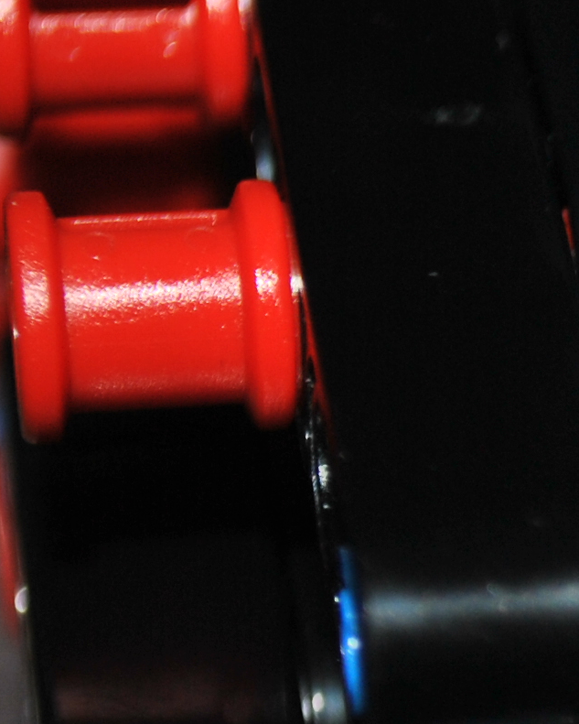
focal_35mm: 276
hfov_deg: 5.4
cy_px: 727
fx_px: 5911
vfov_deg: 7.0
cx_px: 1585
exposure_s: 1/125
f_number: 5.3
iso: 100
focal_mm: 40
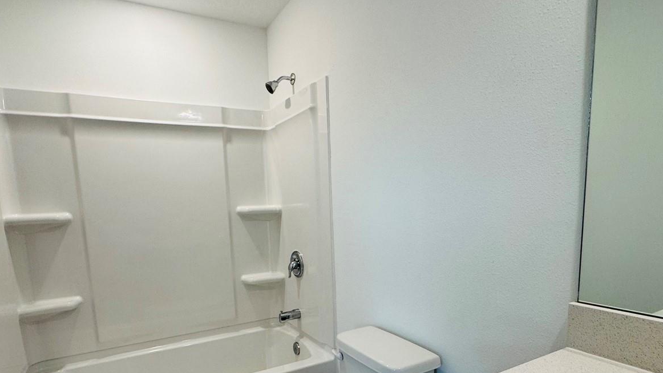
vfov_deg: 52.2
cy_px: 258
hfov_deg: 83.7
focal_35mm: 21
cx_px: 309
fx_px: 369
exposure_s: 1/120
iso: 100
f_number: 2.2
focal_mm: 2.22
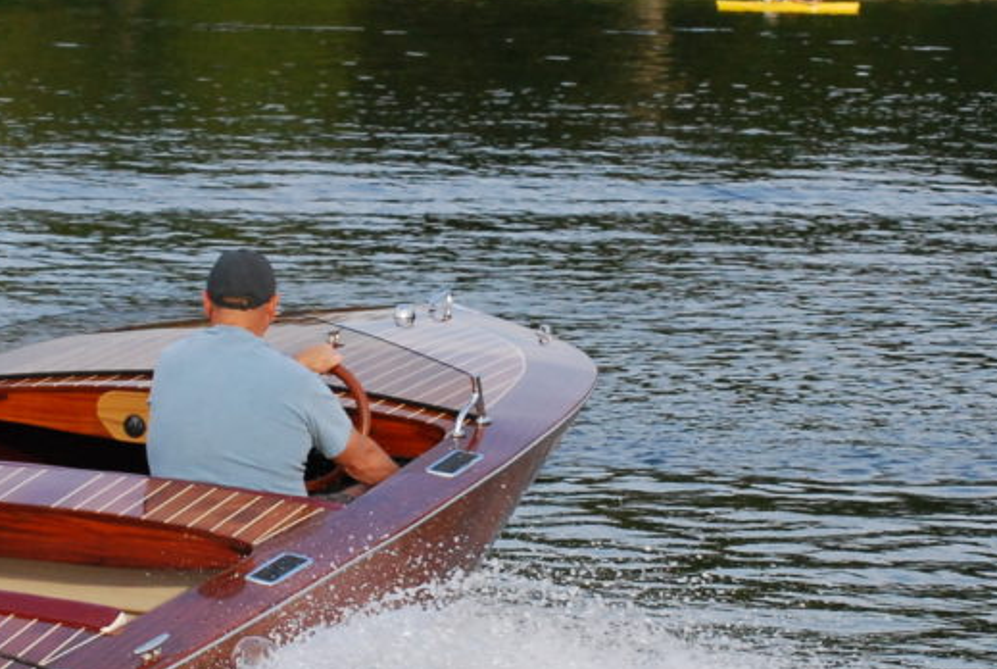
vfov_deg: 5.7
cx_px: 146
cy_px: 471
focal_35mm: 243
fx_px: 6741
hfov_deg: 8.4
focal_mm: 70
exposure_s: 1/320
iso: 1000
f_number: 10
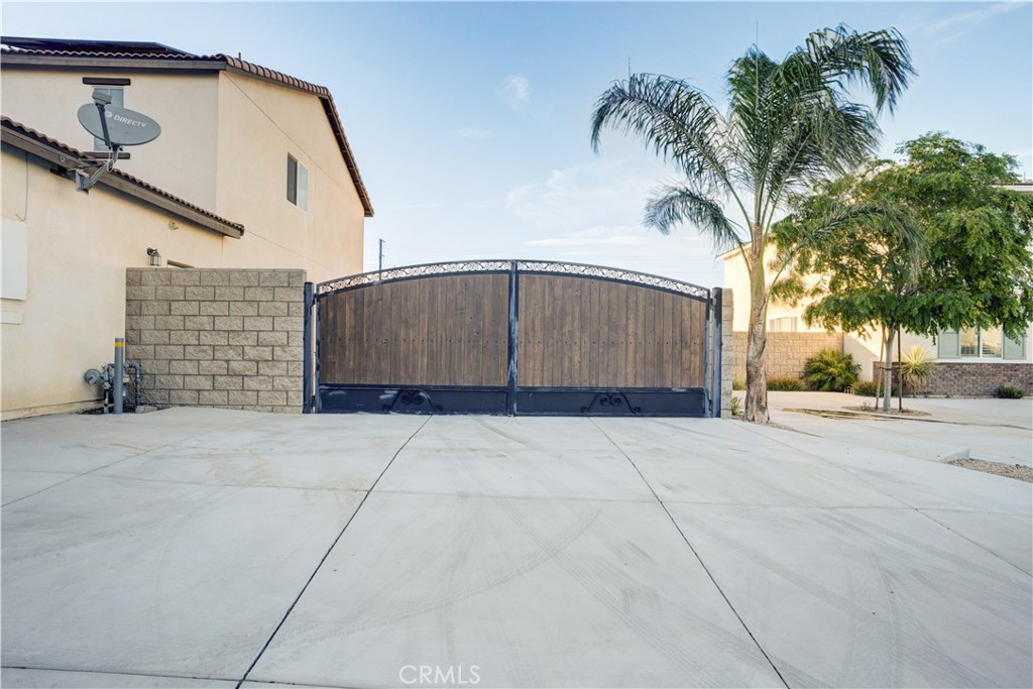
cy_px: 344
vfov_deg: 61.9
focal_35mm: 20
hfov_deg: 84.0
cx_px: 516
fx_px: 574
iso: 400
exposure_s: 1/200
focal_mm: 20
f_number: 7.1
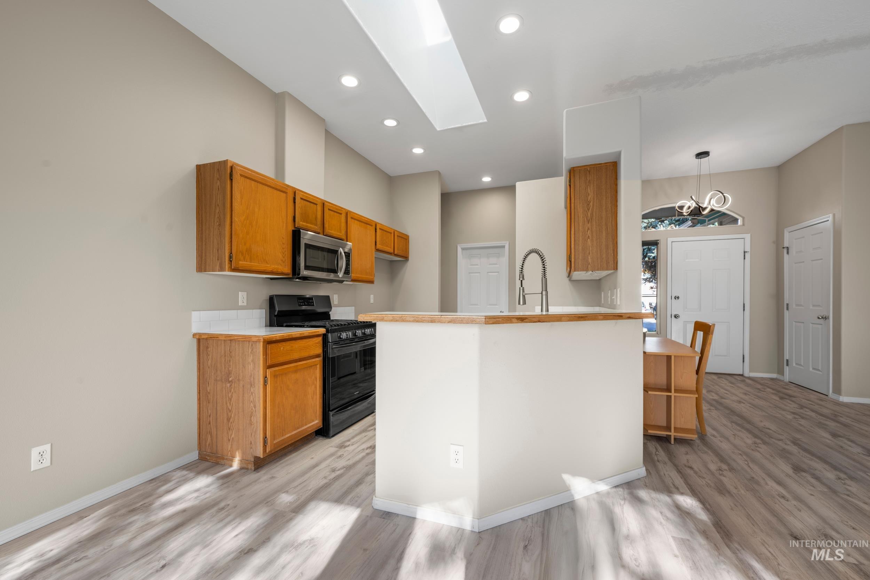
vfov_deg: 81.2
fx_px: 338
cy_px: 290
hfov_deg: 104.3
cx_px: 435
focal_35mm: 14
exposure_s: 1/3
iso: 100
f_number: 9
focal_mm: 14
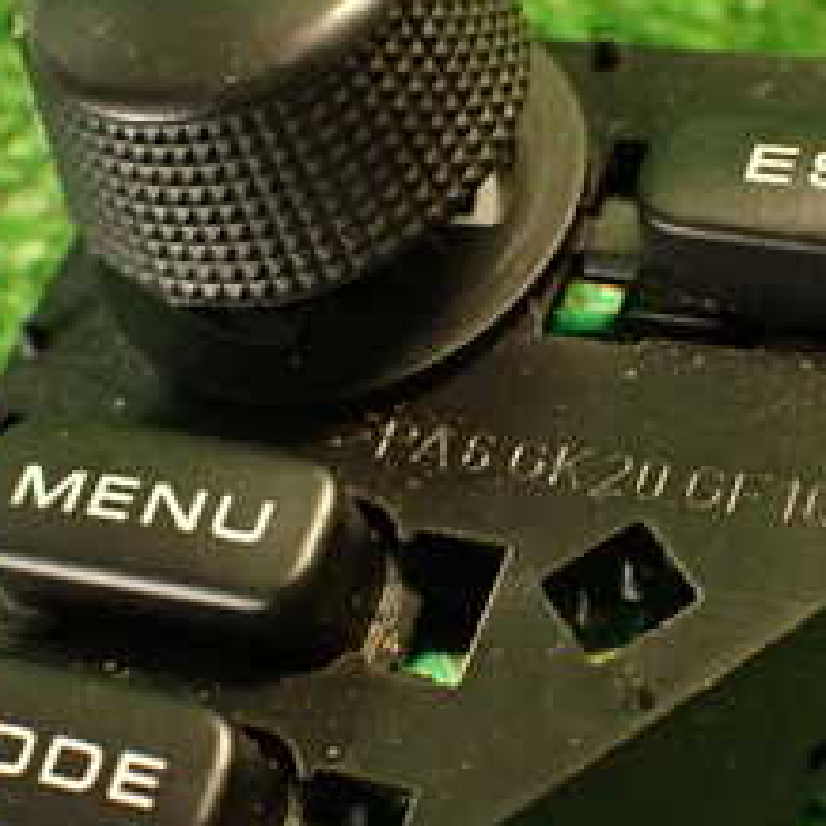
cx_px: 477
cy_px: 470
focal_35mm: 73
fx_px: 1971
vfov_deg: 23.7
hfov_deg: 23.6
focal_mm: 5.4
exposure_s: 1/30
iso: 640
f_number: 2.3
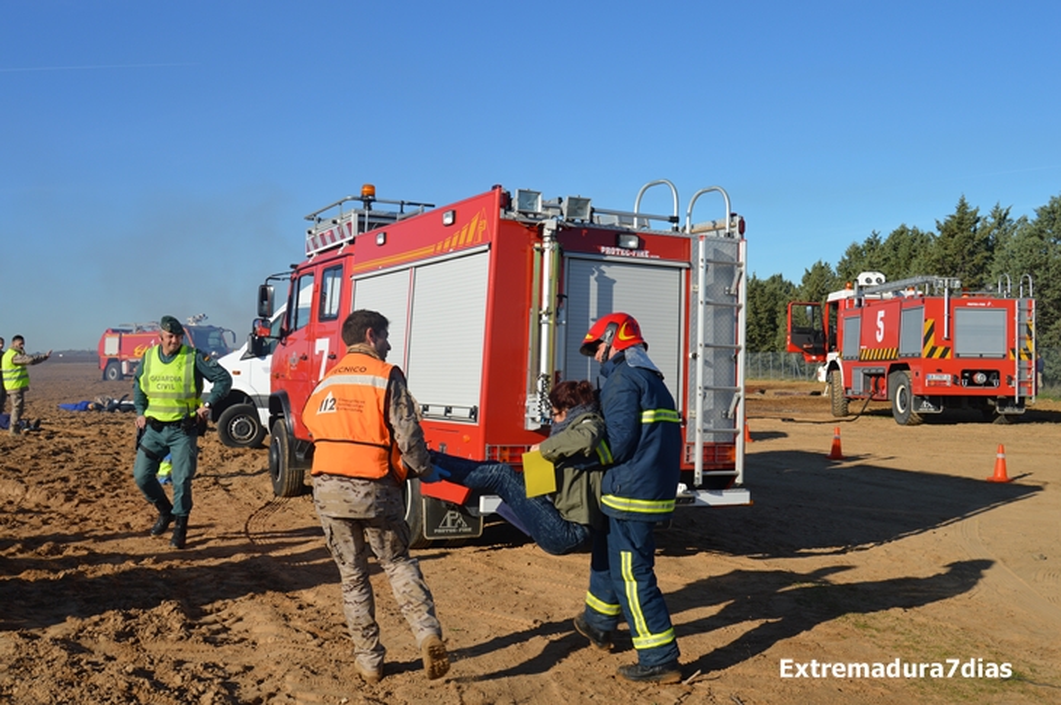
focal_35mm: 36
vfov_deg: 36.8
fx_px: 1060
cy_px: 352
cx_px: 530
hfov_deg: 53.2
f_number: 9
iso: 100
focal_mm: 24
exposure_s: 1/320
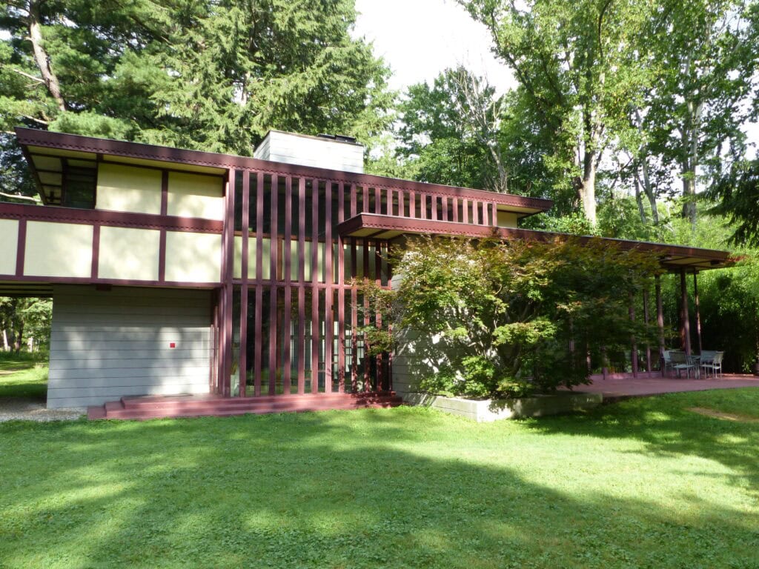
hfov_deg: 69.4
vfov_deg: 54.9
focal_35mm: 25
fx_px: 548
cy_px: 284
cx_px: 380
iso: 100
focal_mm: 4.5
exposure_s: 1/160
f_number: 4
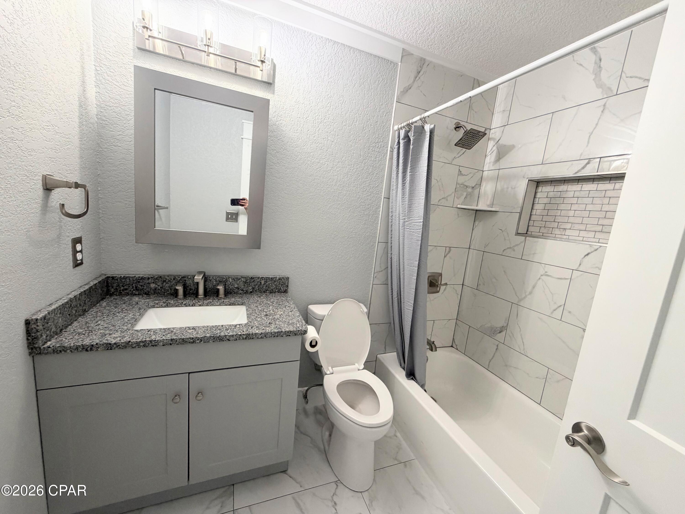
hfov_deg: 102.1
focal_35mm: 14
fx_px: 277
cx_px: 342
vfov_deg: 85.7
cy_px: 257
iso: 320
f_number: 2.2
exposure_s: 1/120
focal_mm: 2.22
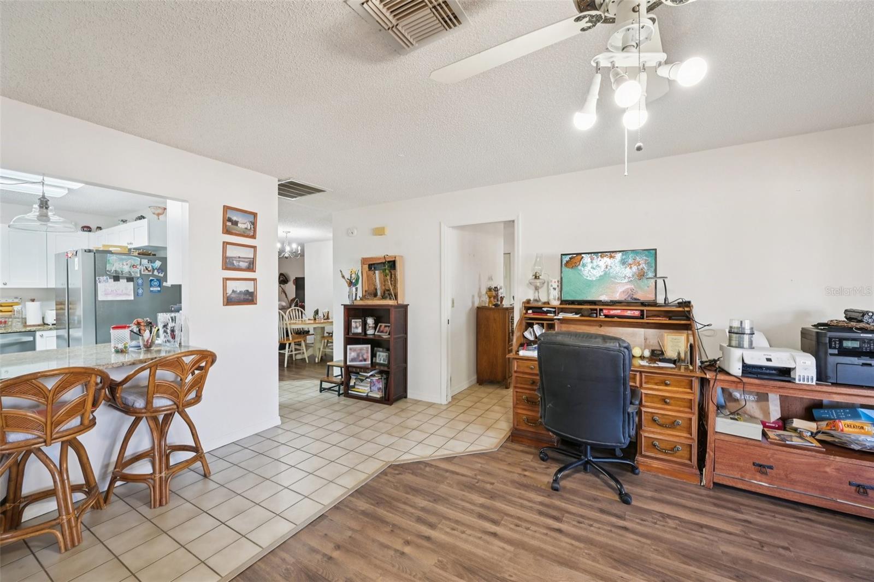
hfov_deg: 104.3
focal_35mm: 14
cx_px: 437
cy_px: 291
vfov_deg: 81.2
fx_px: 340
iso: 400
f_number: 8
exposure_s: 1/10
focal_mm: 14
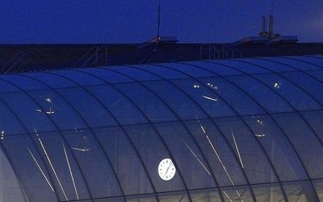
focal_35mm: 231
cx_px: -282
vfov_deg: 5.6
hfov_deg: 8.7
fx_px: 2034
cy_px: 336
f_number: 5.6
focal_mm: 56
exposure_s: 1/13
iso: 1600
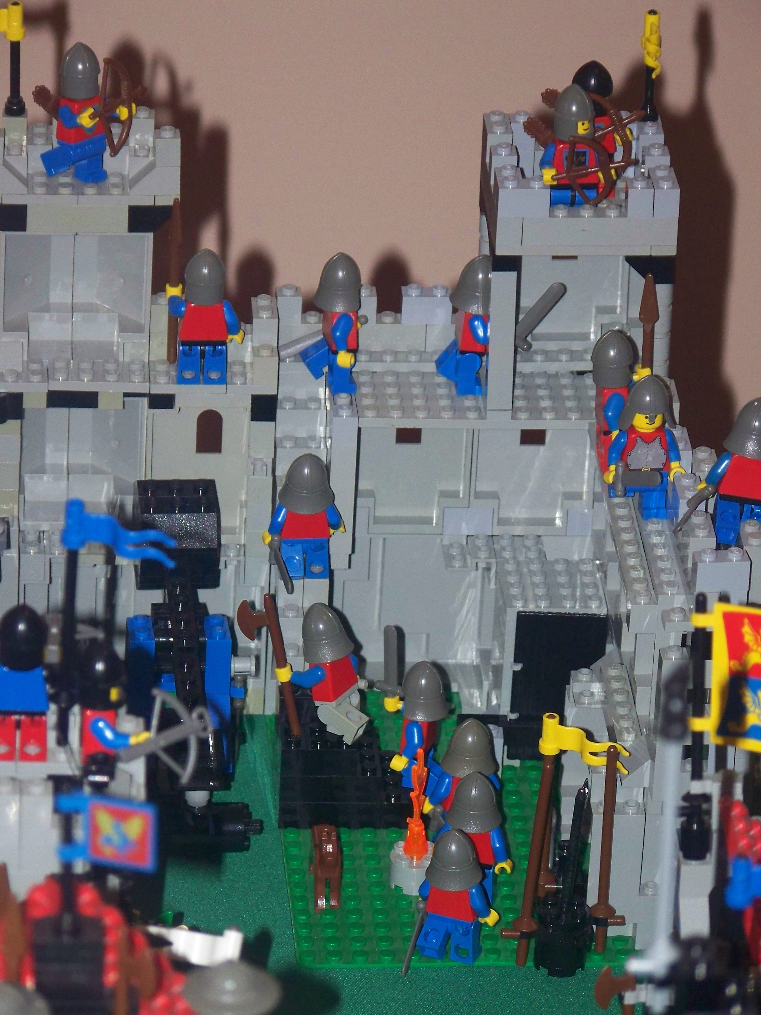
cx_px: 380
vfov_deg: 9.5
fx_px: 6126
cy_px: 508
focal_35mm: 209
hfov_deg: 7.1
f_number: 3.6
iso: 200
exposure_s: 1/40
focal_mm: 33.3
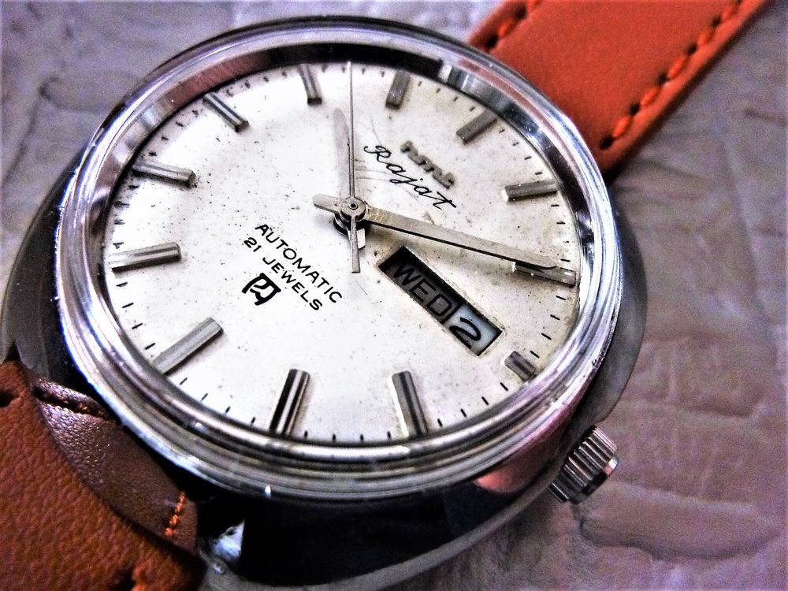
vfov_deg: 54.9
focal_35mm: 25
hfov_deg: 69.4
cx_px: 394
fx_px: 569
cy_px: 296
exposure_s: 1/25
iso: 400
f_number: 3.3
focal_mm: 4.5
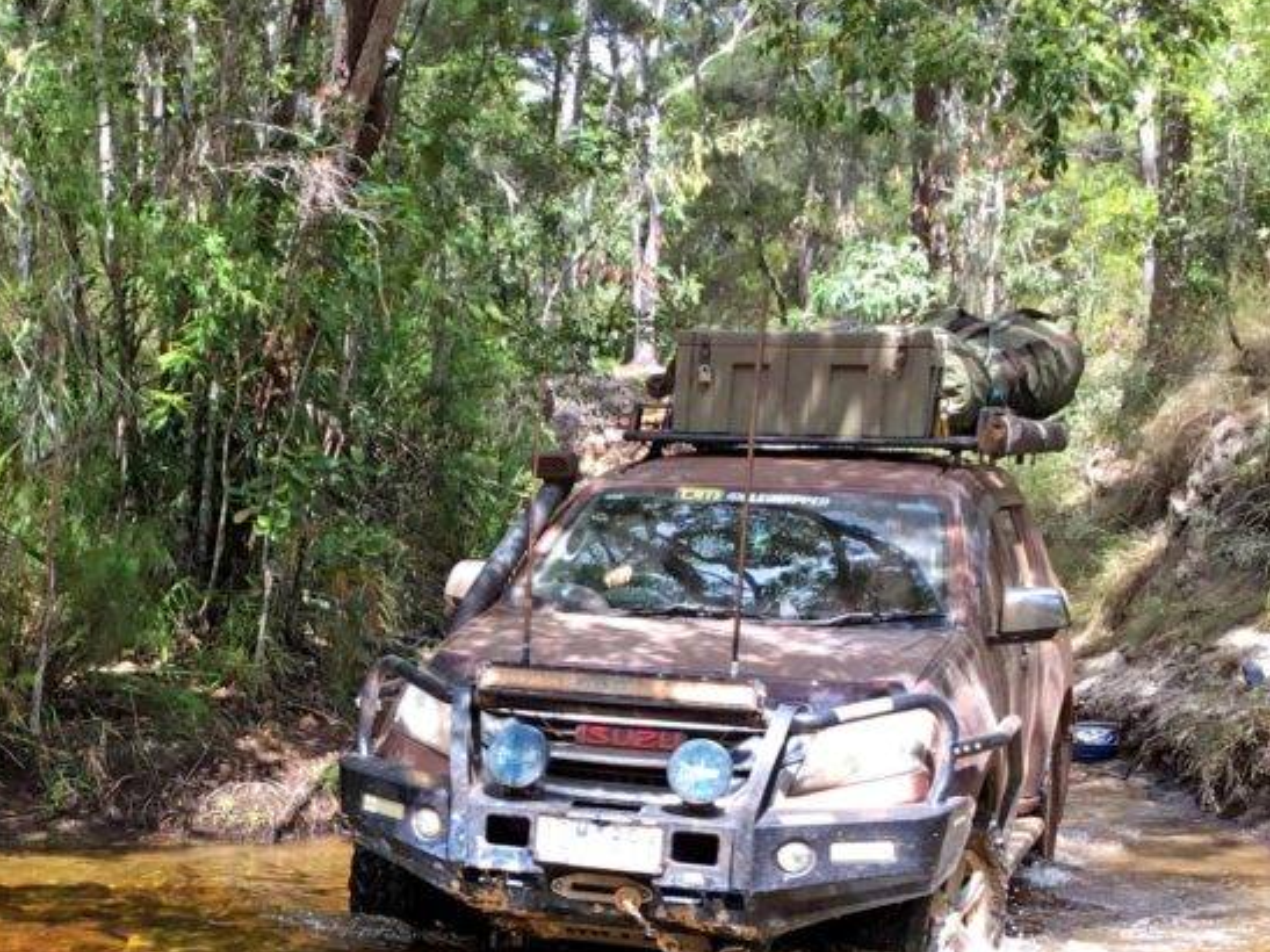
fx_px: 2494
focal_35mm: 68
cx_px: 216
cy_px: 887
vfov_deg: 21.1
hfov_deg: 27.9
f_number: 2.4
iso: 25
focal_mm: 3.3
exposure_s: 1/171
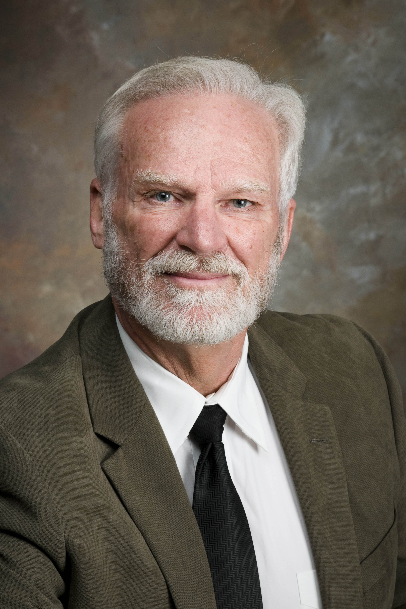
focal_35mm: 158
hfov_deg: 8.7
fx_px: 2664
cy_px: 304
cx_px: 203
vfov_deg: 13.0
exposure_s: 1/200
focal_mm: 105
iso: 200
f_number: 11
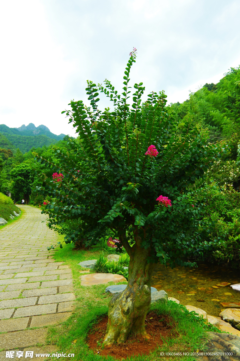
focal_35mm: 27
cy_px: 180
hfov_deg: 47.9
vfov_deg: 67.4
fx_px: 270
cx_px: 120
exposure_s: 1/80
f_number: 5.6
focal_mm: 18
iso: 100
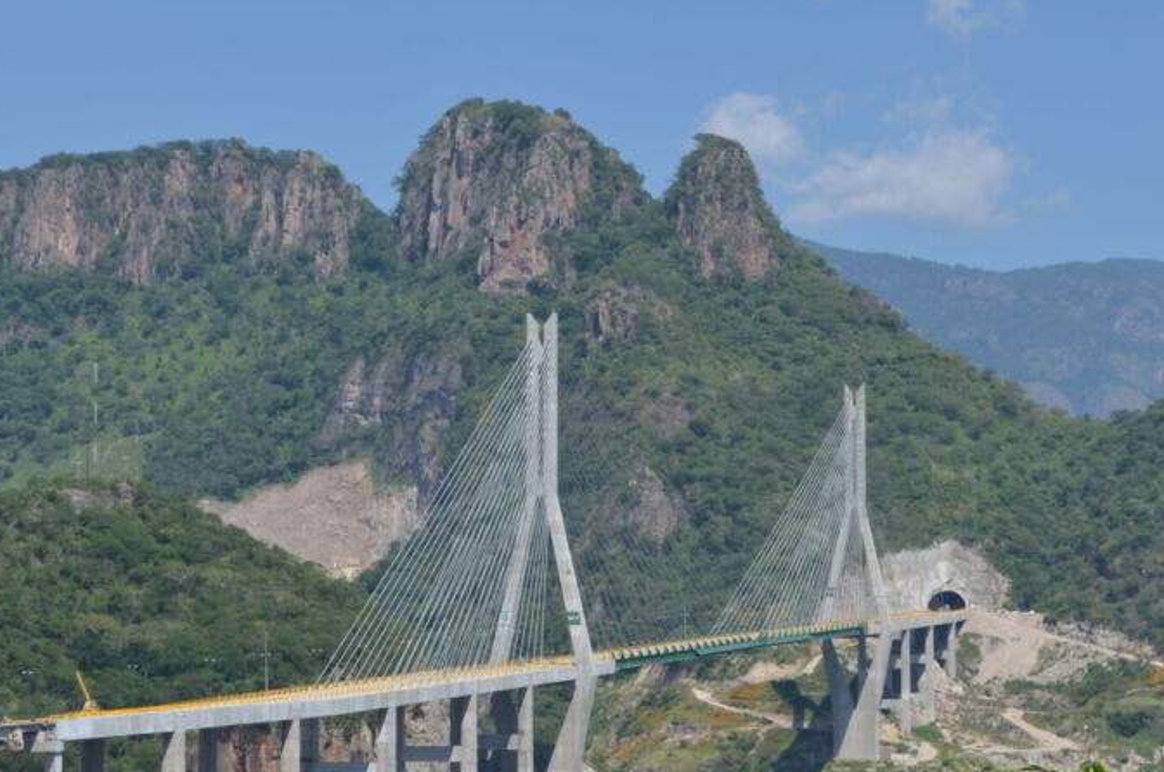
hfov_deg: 17.7
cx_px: 535
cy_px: 446
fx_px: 3745
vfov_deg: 11.8
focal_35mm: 116
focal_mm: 52
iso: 100
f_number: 11
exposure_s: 1/200
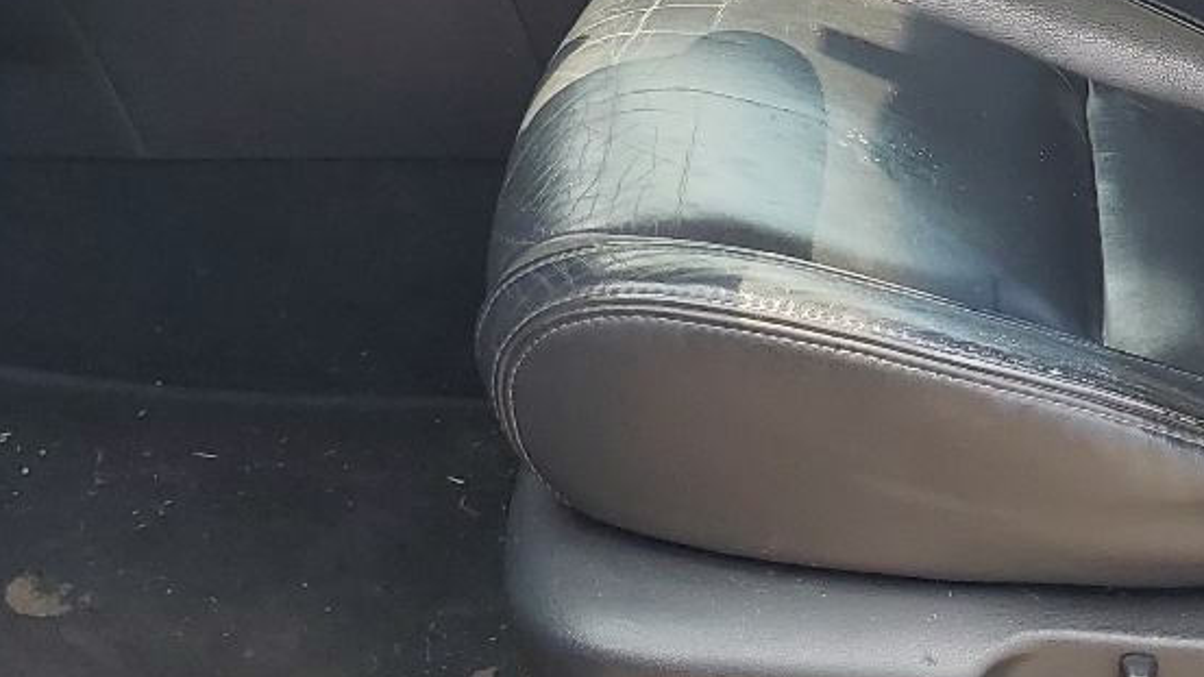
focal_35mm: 82
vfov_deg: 14.3
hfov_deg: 25.7
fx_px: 2618
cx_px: 864
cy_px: -152
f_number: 1.5
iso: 50
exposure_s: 1/476
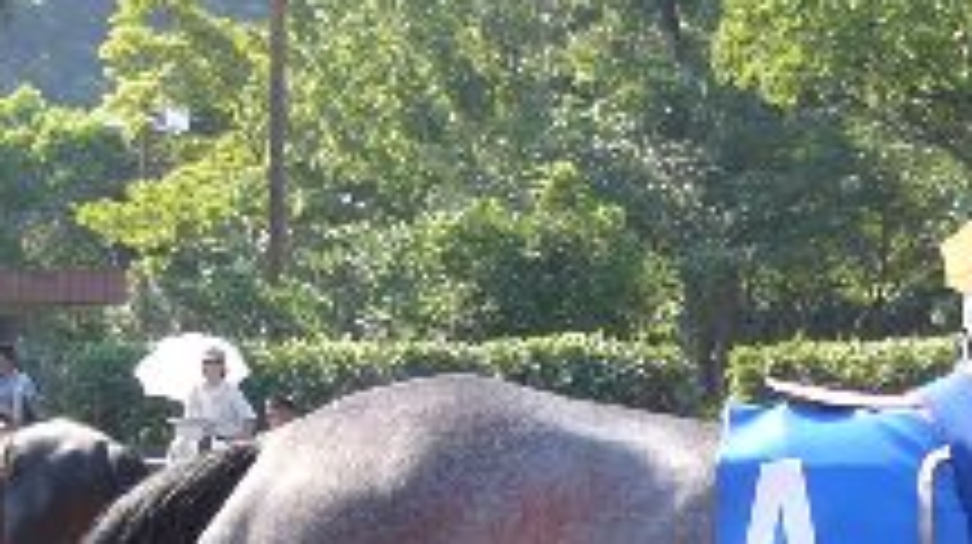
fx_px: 5407
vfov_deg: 5.7
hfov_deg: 10.3
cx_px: 666
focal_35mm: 210
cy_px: 593
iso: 50
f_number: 4
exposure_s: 1/200
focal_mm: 10.8
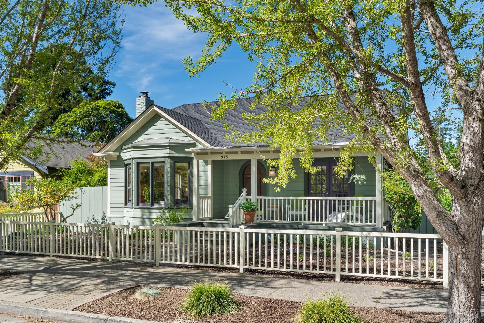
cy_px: 162
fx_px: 444
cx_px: 242
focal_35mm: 33
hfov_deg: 57.2
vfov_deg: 40.0
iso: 250
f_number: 8
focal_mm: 33
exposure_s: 1/125
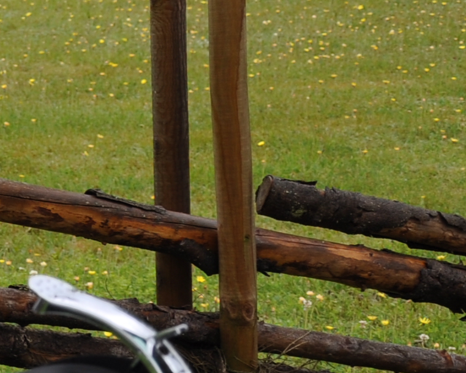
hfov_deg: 8.3
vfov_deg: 7.5
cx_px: -778
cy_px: 18
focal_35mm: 206
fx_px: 2841
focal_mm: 26
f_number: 5.6
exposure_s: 1/125
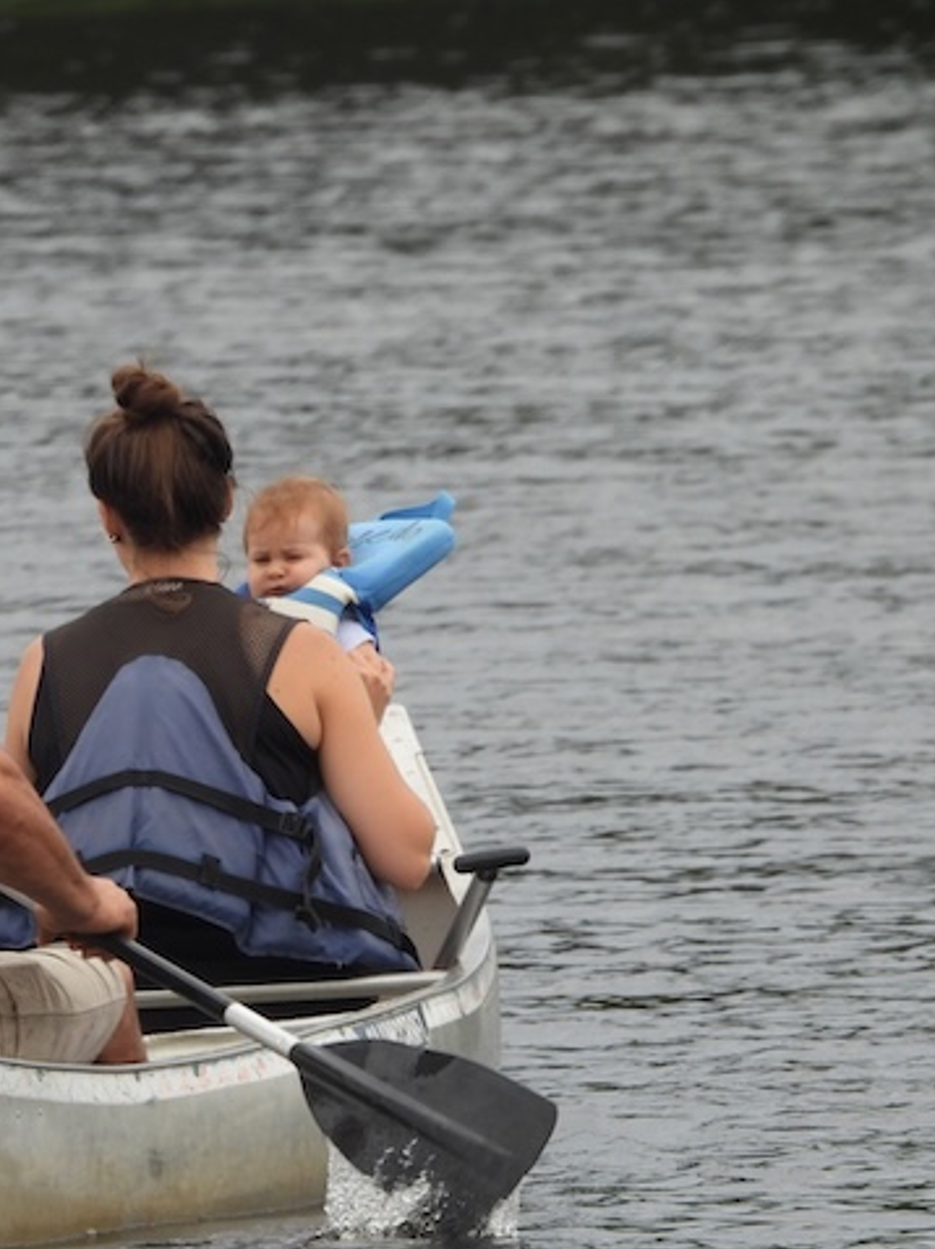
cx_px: 259
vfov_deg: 1.4
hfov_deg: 1.0
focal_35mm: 1431
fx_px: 51582
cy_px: 640
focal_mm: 170
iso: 200
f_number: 5.6
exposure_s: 1/500
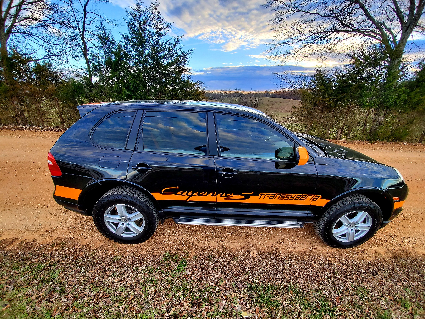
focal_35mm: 13
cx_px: 212
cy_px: 160
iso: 50
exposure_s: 1/119
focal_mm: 1.8
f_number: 2.2
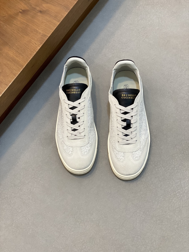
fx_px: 379
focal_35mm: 52
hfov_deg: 28.0
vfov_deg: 36.8
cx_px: 94
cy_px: 126
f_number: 2
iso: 100
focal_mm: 6
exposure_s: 1/100
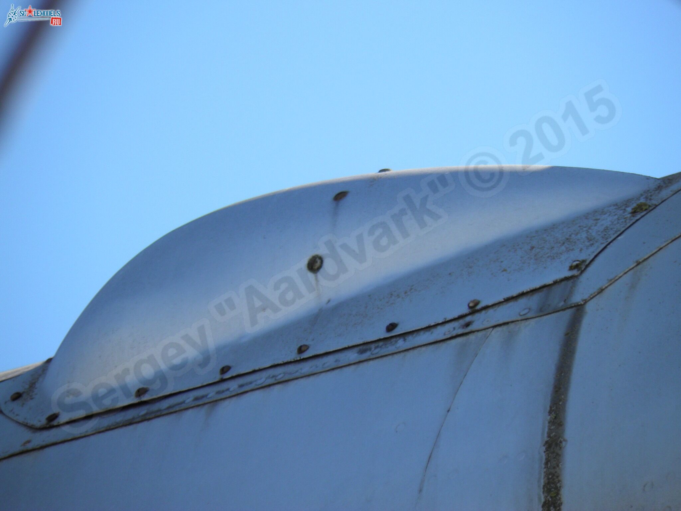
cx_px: 340
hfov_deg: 3.0
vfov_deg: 2.3
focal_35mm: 653
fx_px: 12846
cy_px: 256
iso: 50
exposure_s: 1/250
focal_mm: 117.2
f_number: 5.1
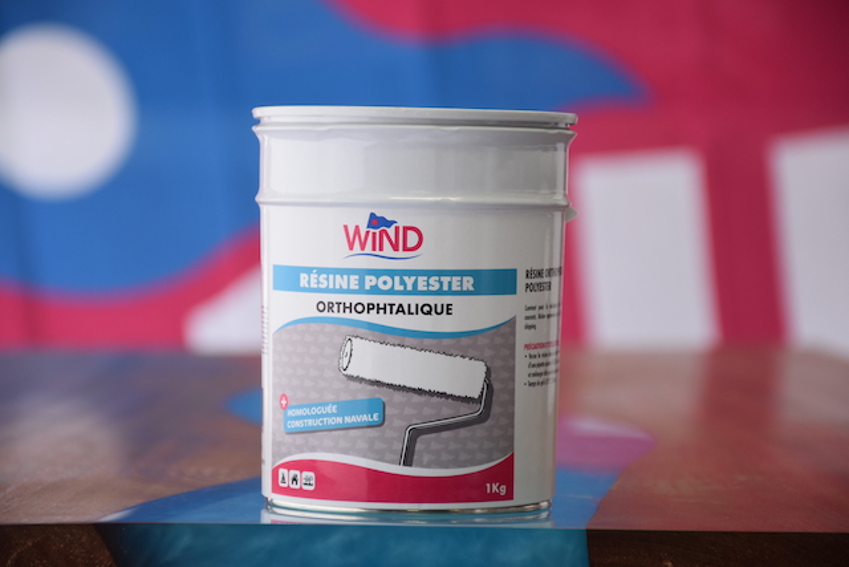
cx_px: 424
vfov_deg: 8.7
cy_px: 284
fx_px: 3715
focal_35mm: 158
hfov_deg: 13.0
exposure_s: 1/100
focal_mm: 105
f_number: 5.6
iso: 400
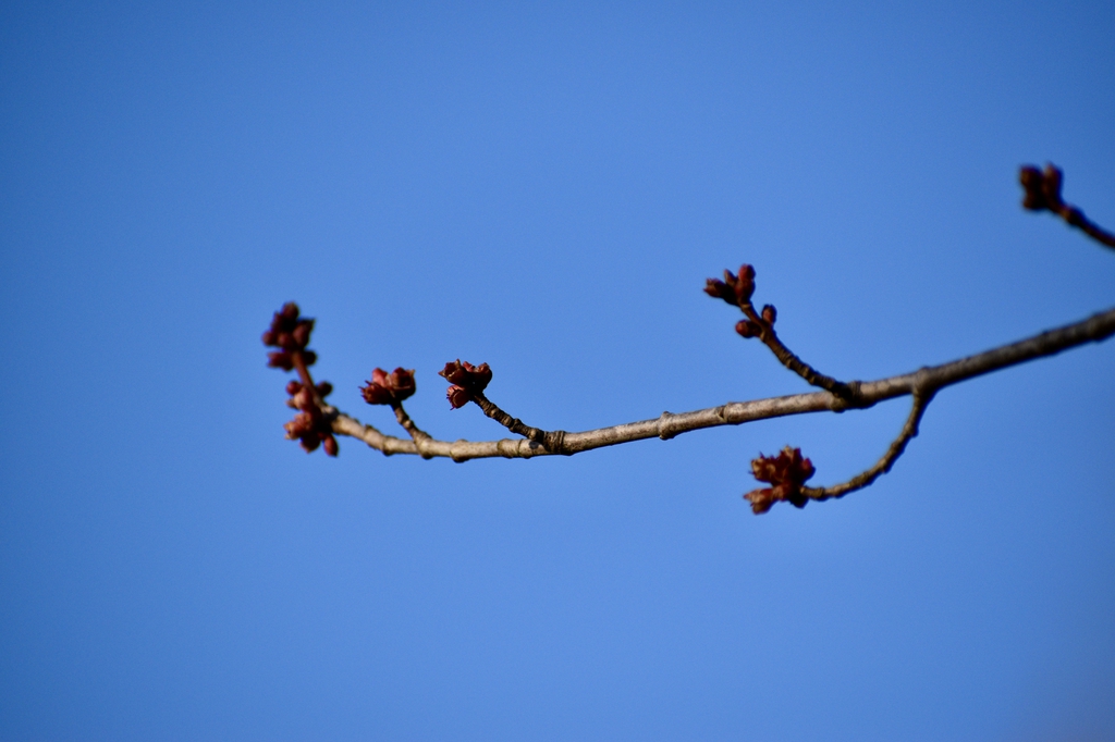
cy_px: 371
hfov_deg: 4.9
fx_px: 13003
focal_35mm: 420
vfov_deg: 3.3
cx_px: 558
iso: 400
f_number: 6.3
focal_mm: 280
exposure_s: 1/1600
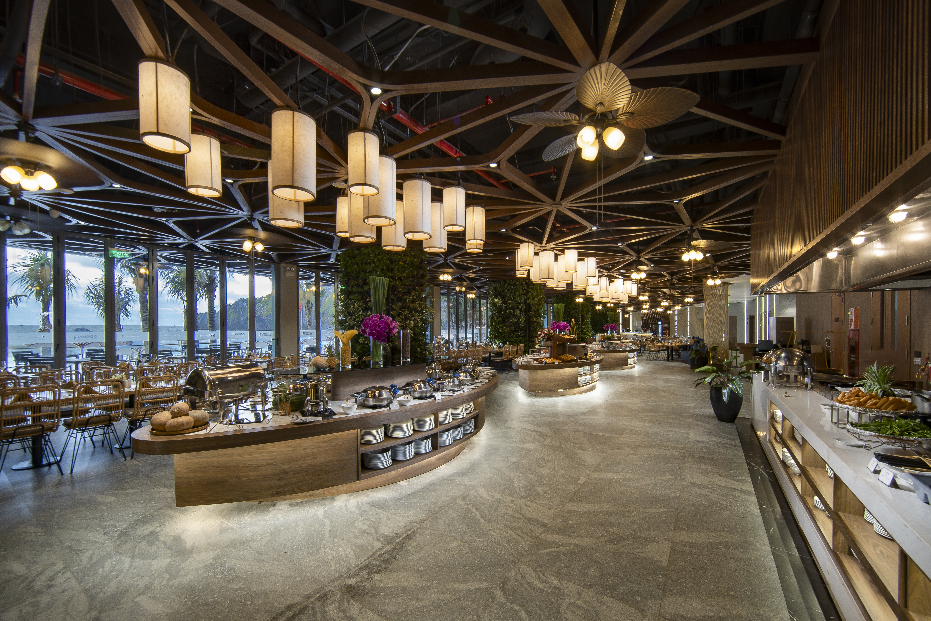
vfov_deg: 81.2
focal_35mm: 14
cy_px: 310
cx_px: 466
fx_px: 362
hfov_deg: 104.3
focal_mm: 14
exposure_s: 1/1.43
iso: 100
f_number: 13
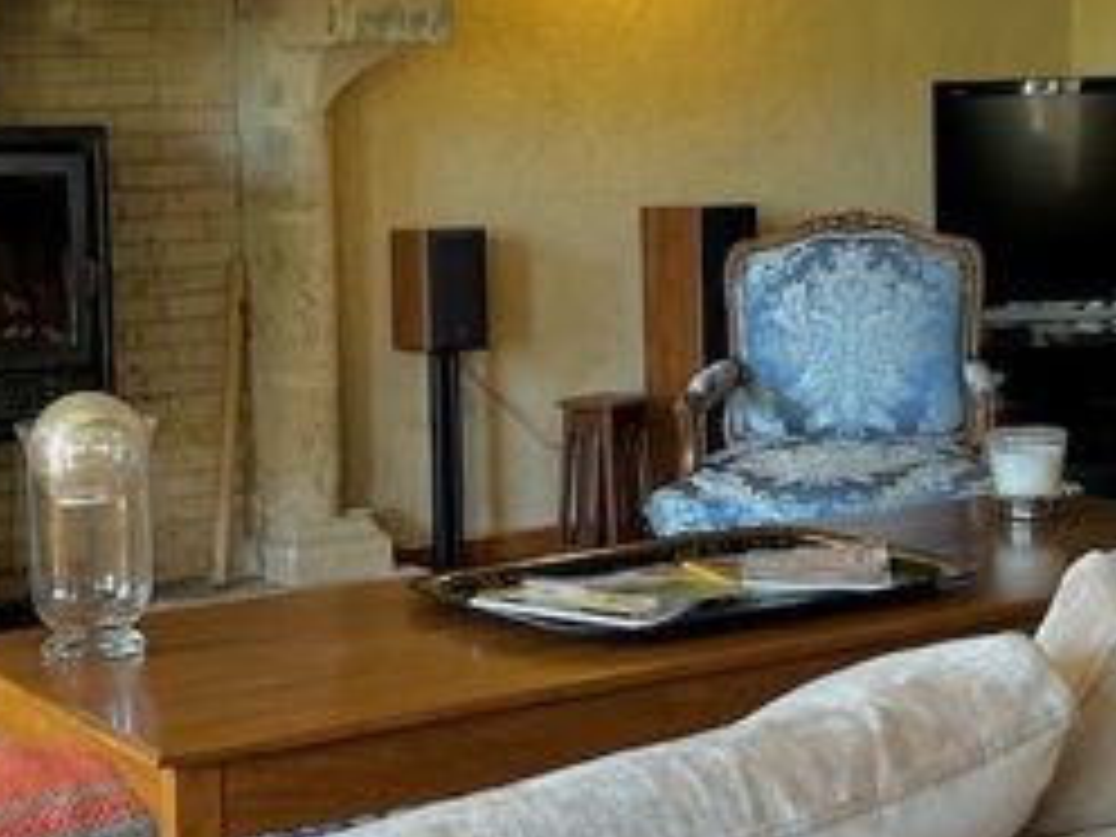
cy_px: 243
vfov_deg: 19.8
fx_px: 2386
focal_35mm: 74
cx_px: 691
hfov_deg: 26.3
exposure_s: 1/121
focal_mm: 5.7
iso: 100
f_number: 1.5
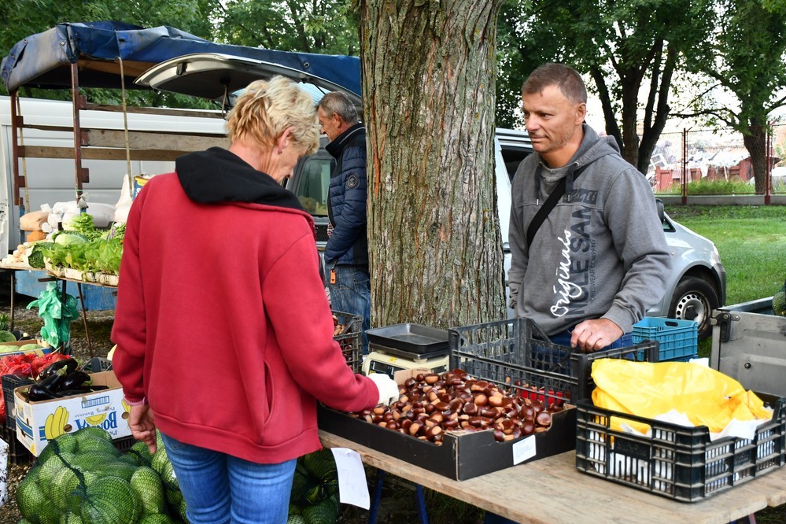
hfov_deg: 47.4
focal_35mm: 41
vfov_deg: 32.6
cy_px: 262
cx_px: 400
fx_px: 895
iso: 800
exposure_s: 1/200
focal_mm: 27
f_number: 4
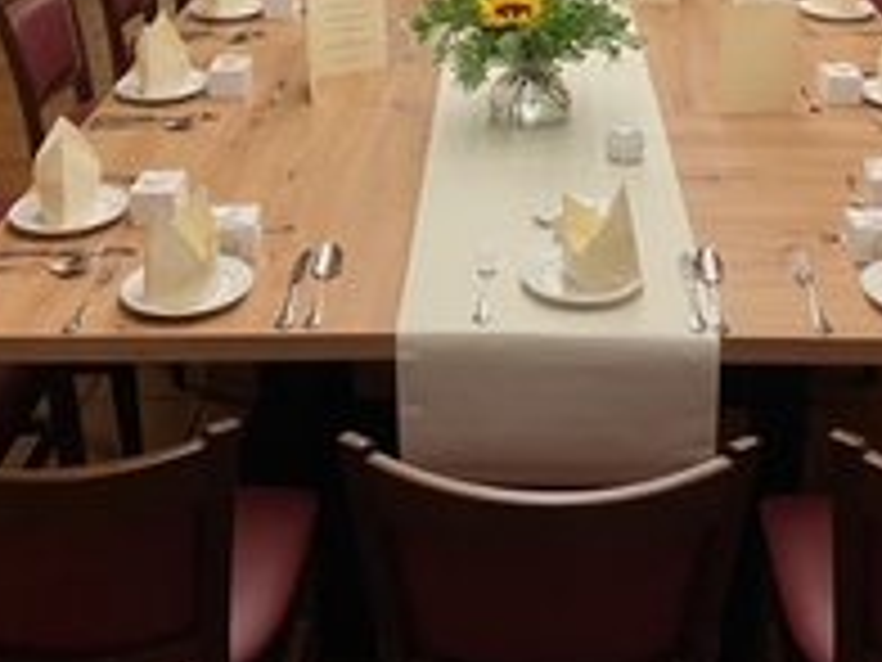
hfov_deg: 36.0
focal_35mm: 53
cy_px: 72
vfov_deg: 26.6
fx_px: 1350
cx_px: 540
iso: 400
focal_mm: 4.25
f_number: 1.8
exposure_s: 1/37
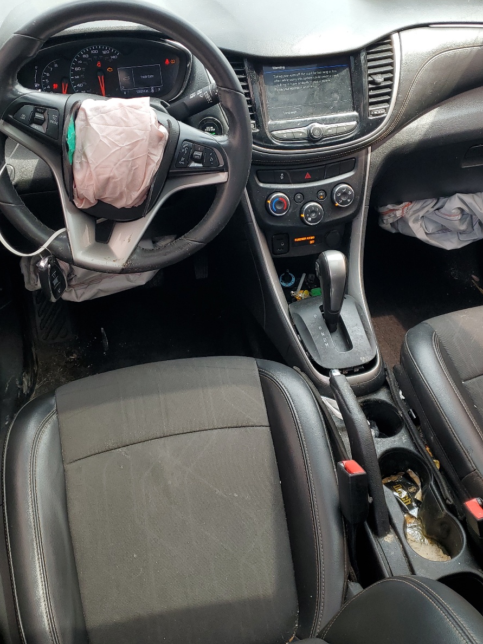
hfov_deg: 40.6
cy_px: 322
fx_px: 651
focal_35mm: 35
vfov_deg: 52.6
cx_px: 274
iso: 50
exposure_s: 1/250
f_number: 1.5
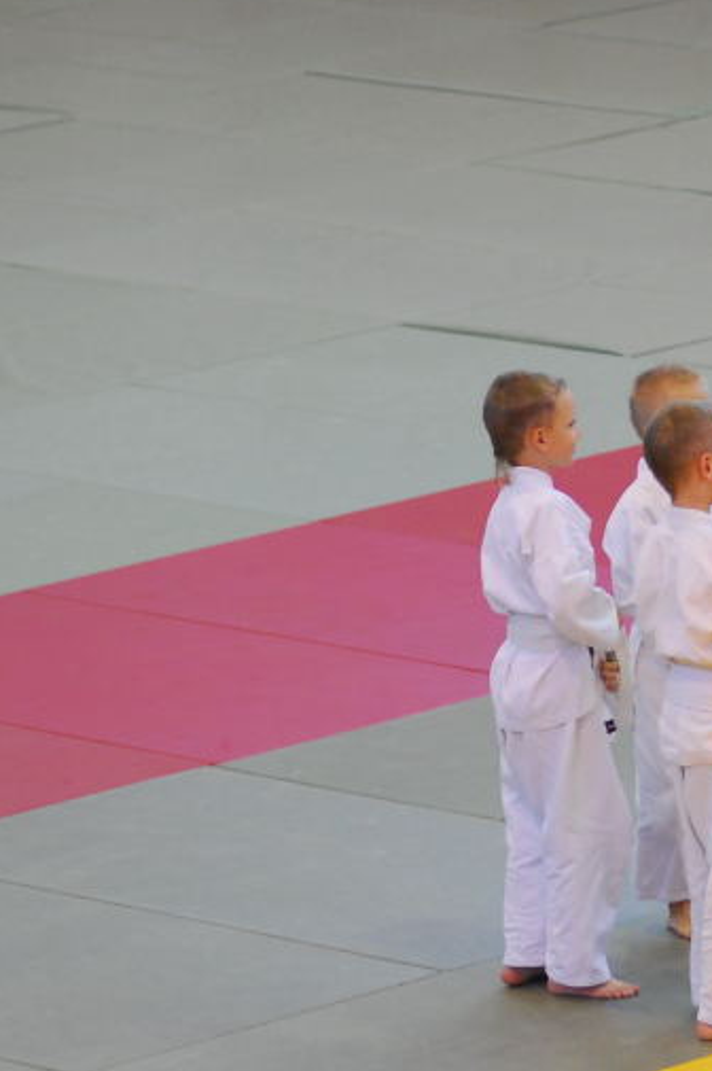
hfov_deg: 4.3
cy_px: 457
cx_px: 1013
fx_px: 9506
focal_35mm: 320
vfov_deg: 6.4
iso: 800
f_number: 2.8
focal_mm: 105
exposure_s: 1/125
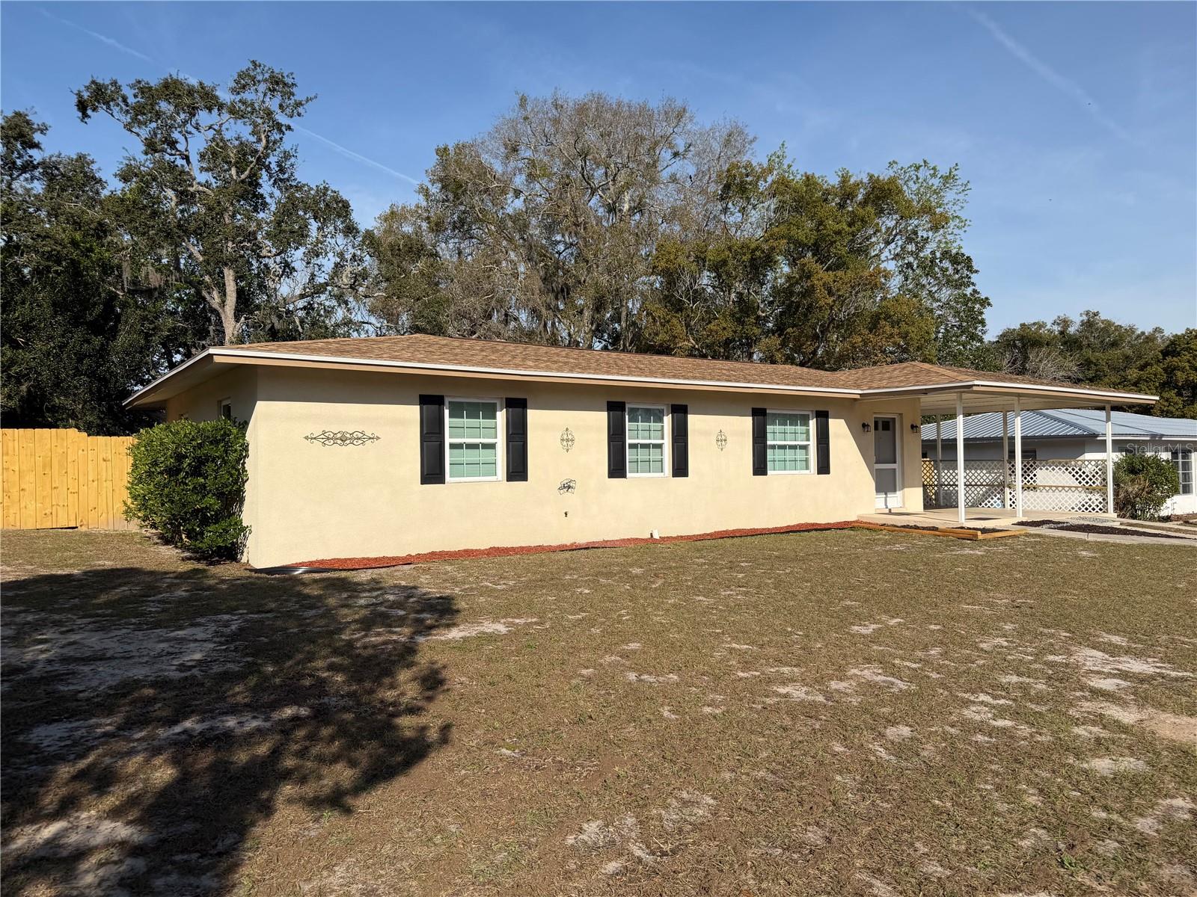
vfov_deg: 56.8
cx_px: 598
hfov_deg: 71.6
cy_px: 448
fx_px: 830
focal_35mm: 24
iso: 80
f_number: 1.78
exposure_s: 1/6711
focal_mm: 6.76
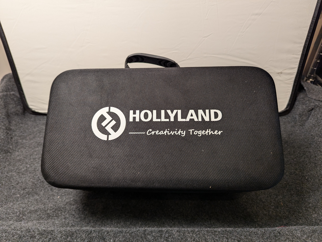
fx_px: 224
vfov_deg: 56.9
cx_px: 161
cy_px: 121
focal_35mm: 24
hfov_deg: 71.5
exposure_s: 1/25
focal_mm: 6.81
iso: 92
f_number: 1.85
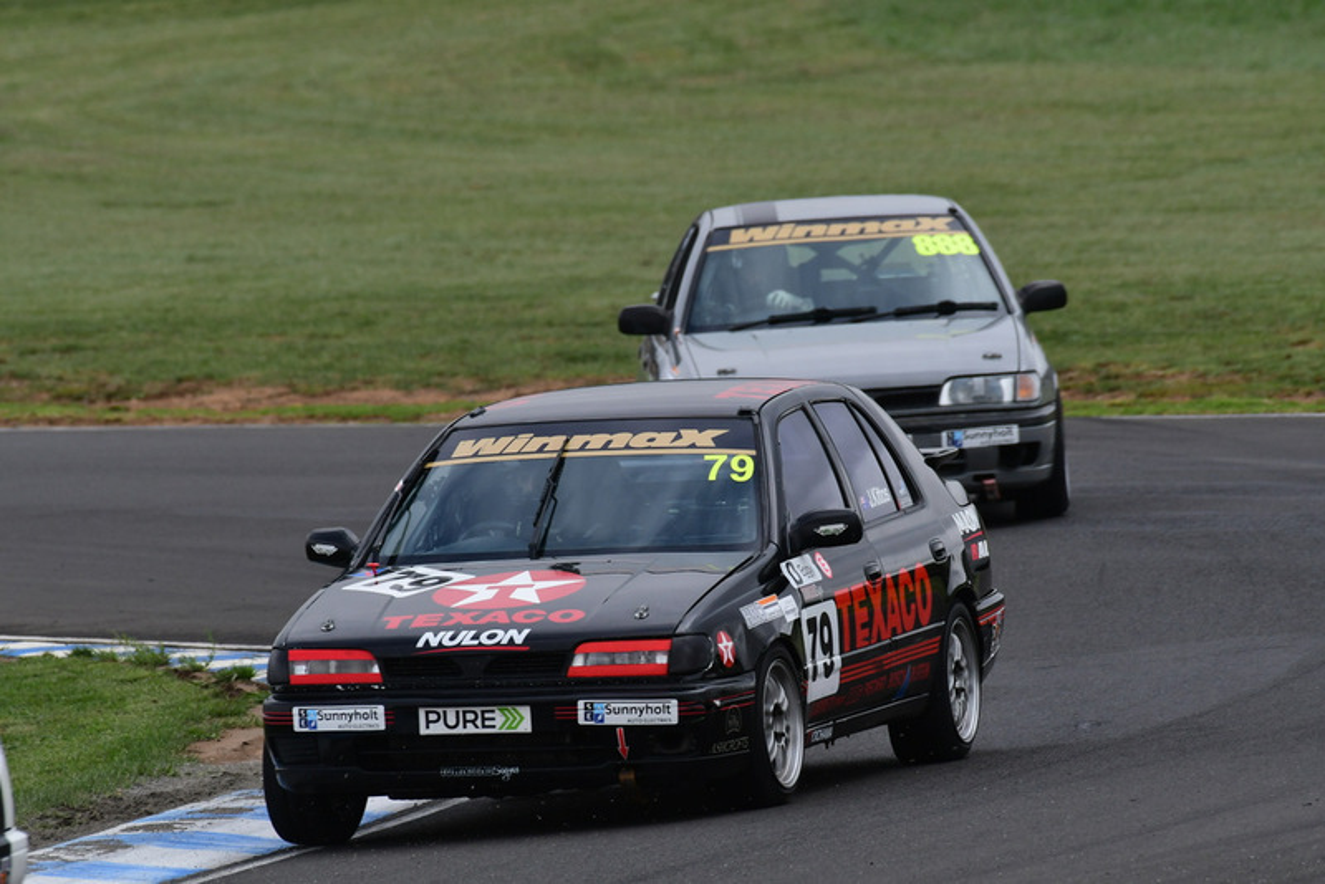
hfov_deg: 2.7
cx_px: 662
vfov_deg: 1.8
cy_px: 442
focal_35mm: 750
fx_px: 27613
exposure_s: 1/640
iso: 500
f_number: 10
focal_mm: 500
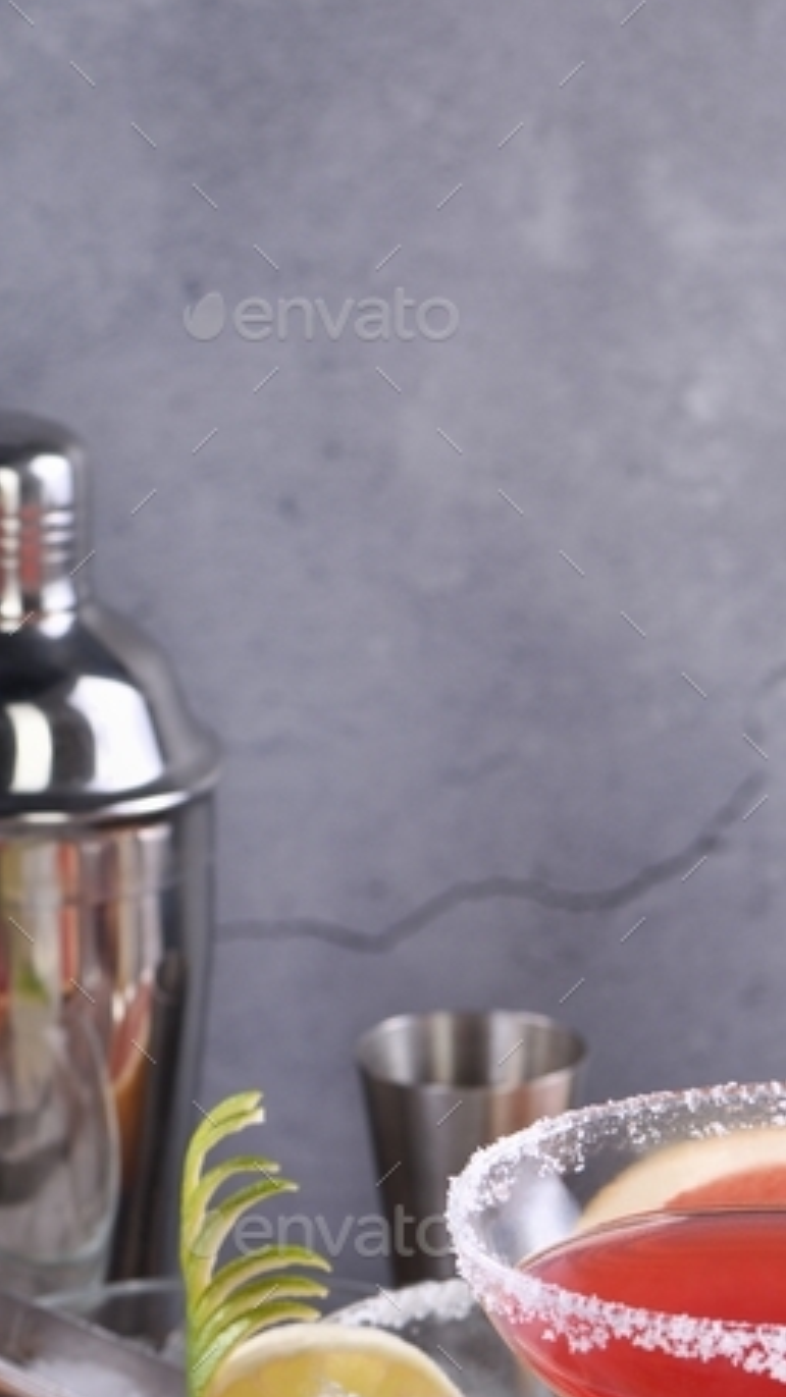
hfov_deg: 5.7
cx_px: 771
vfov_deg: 10.1
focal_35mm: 213
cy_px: 1212
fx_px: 7893
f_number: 11
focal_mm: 105
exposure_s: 1/60
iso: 64
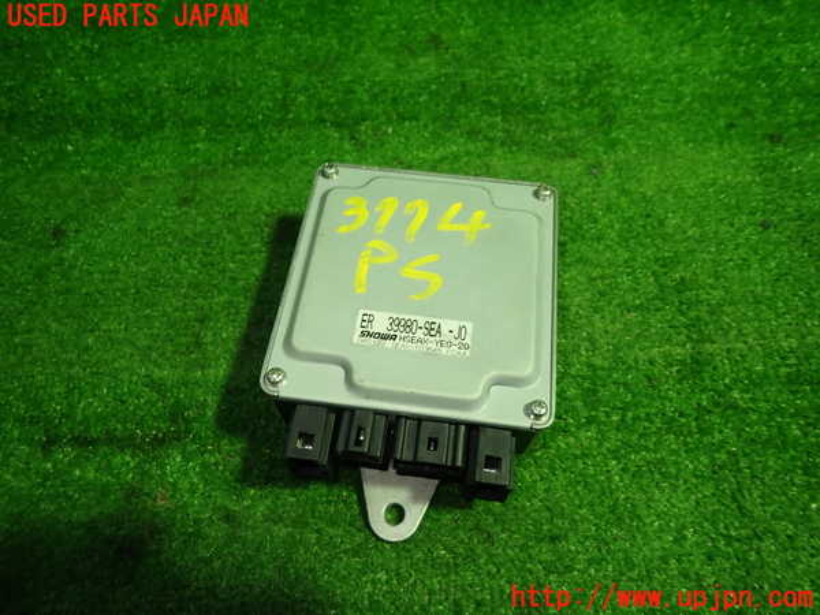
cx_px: 410
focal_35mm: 25
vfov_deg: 54.9
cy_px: 308
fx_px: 592
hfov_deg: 69.4
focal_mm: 4.5
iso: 200
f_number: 2
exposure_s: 1/60
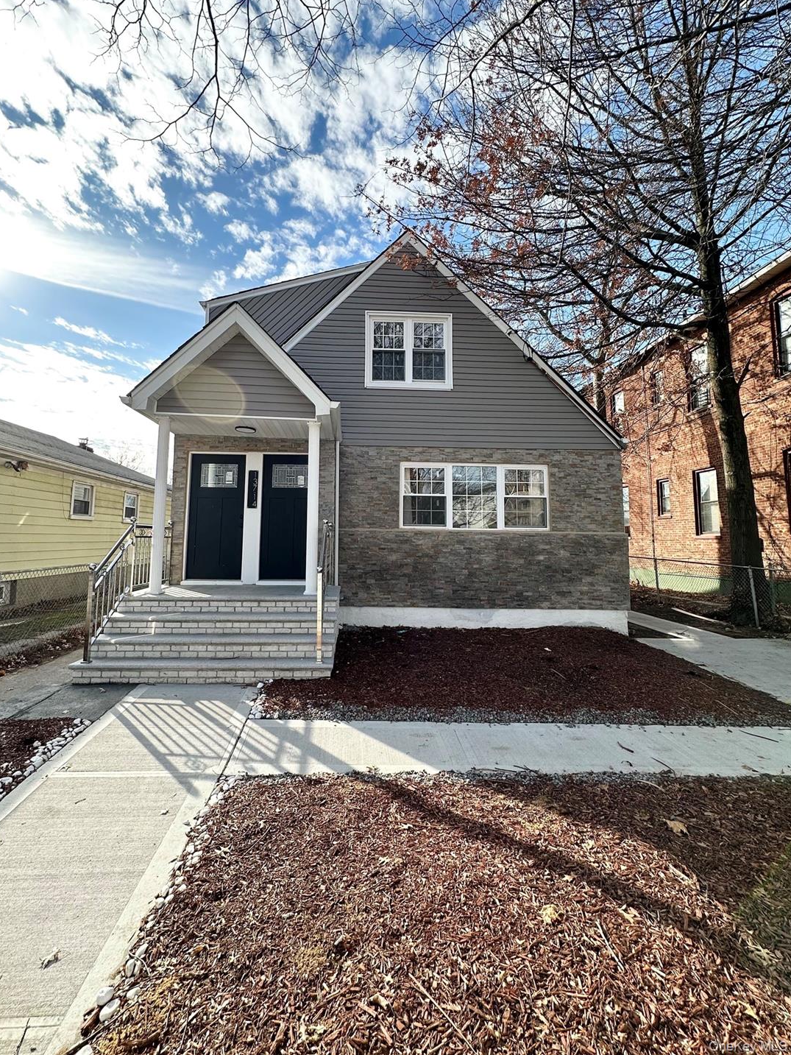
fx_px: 457
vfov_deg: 98.0
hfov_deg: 81.7
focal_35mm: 15
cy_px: 490
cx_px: 370
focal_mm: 2.22
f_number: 2.2
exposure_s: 1/678
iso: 40
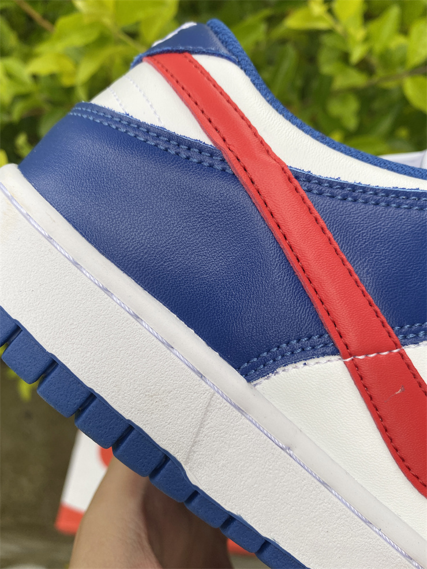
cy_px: 284
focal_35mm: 26
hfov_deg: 53.1
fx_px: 427
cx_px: 214
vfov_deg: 67.3
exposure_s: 1/122
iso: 50
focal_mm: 4.25
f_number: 1.8
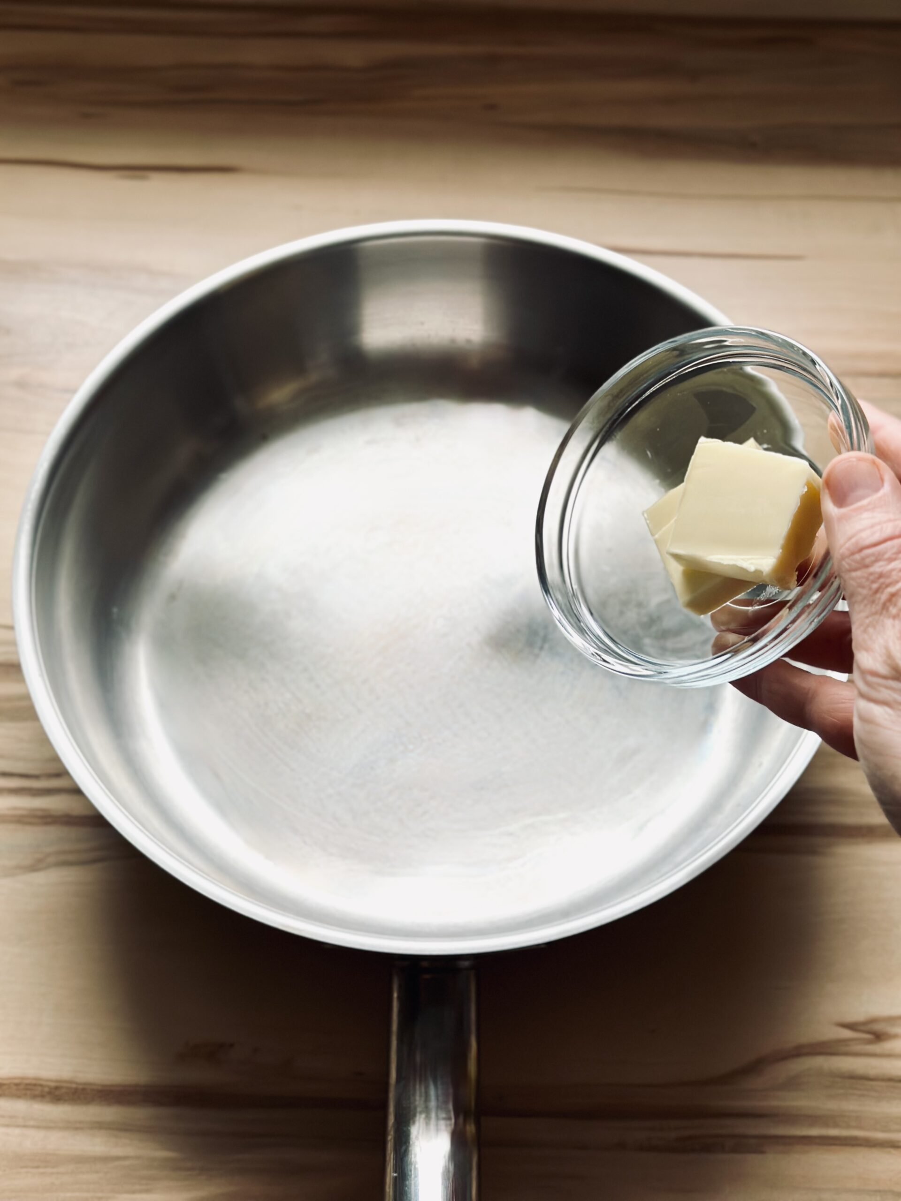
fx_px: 1666
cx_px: 450
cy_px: 600
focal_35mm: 48
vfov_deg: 39.7
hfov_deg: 30.3
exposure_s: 1/298
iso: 80
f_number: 1.78
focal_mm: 6.86
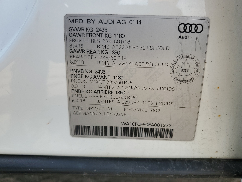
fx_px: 182
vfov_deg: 53.1
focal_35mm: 26
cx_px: 121
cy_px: 91
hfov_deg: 67.3
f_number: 1.5
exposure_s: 1/588
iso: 50
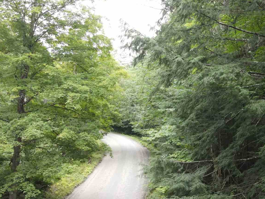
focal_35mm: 43
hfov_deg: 42.2
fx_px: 329
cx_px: 207
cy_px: 103
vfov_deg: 33.6
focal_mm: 4.5
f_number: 2.8
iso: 840
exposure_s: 1/4
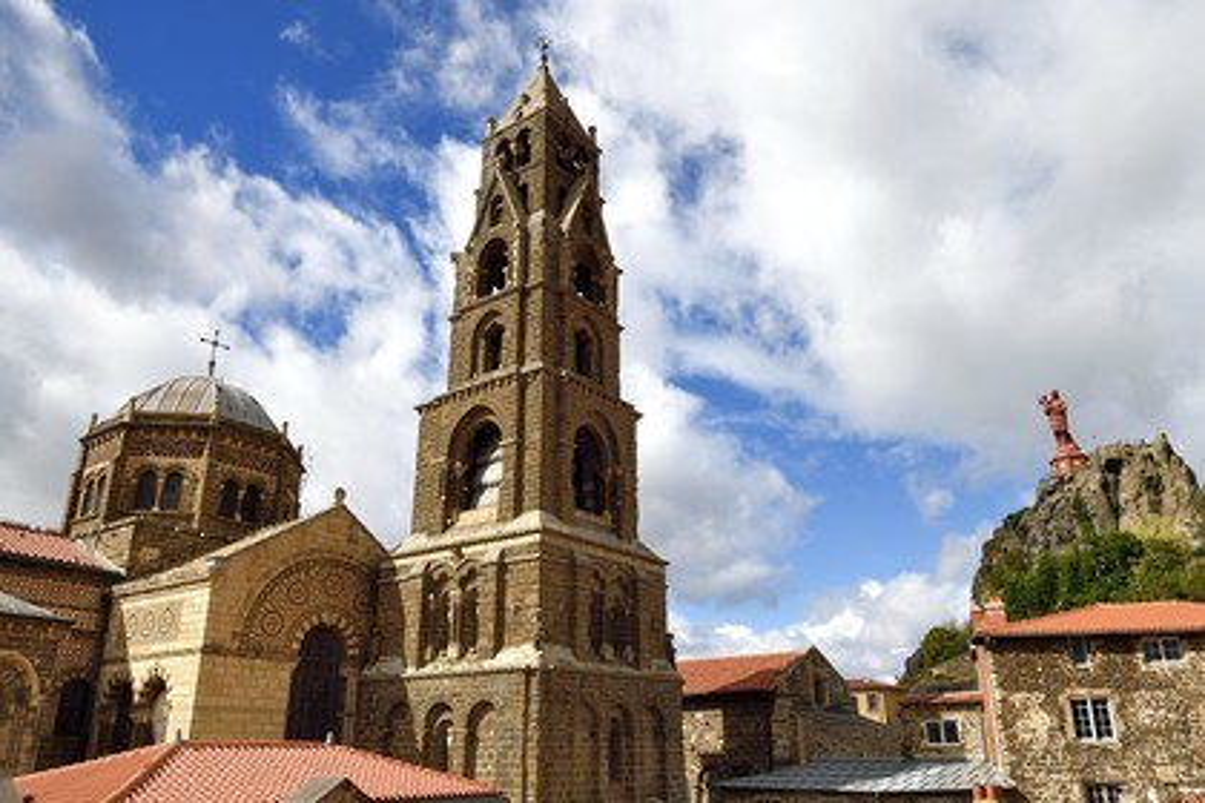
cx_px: 602
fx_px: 803
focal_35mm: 24
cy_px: 402
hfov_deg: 73.7
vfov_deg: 53.1
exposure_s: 1/250
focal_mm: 24
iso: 200
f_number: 14
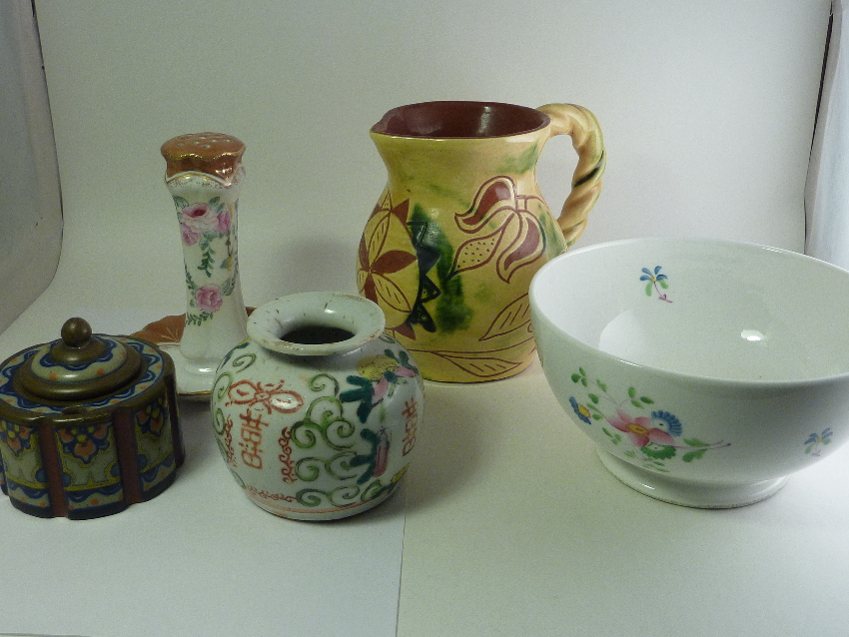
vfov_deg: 37.7
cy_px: 318
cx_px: 424
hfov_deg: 49.0
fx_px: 932
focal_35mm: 38
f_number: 3.5
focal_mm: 5.3
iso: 100
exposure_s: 1/60
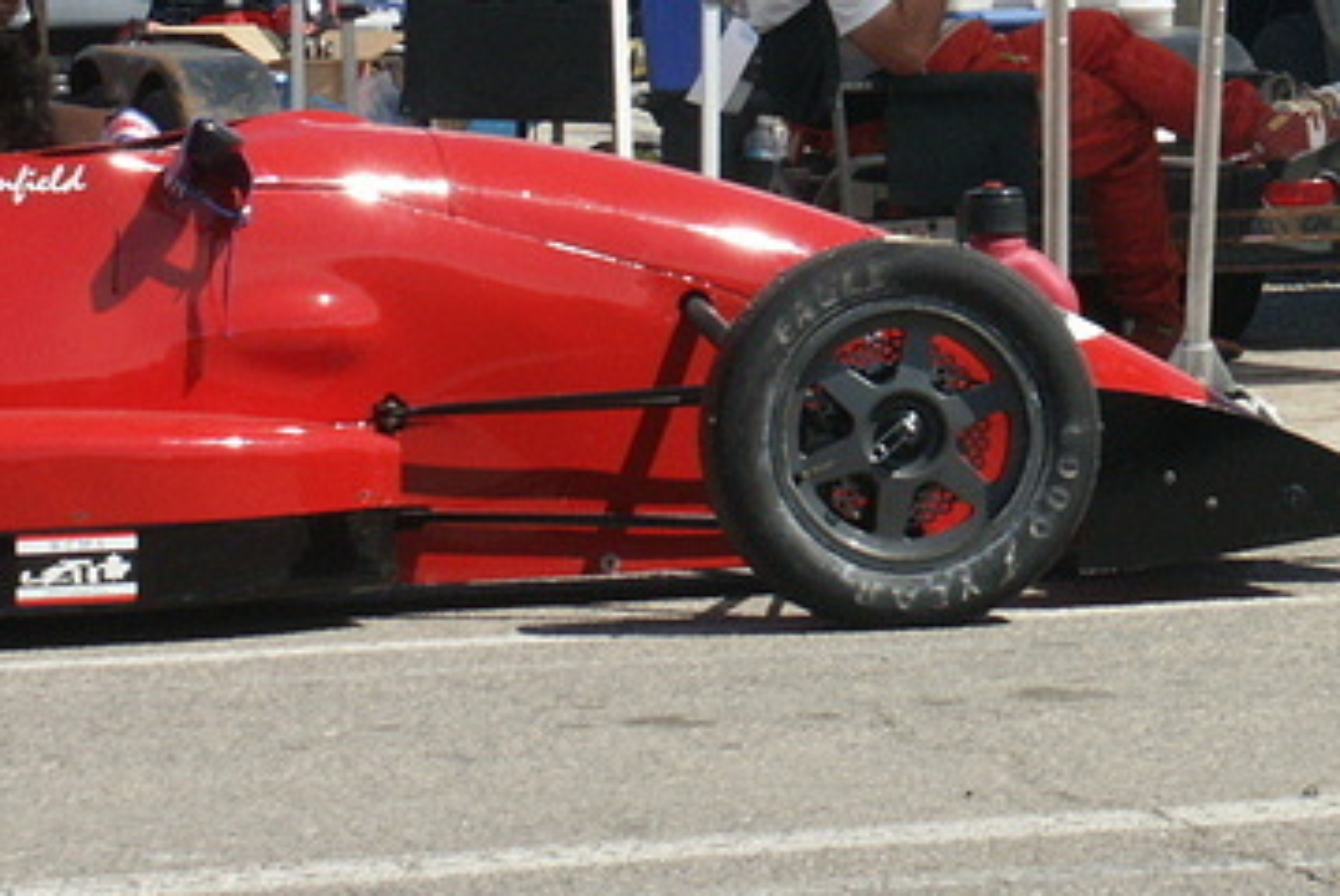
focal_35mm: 264
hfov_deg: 7.8
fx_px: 9834
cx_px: 1306
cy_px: -134
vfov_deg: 5.2
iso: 100
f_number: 6.7
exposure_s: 1/500
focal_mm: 28.17
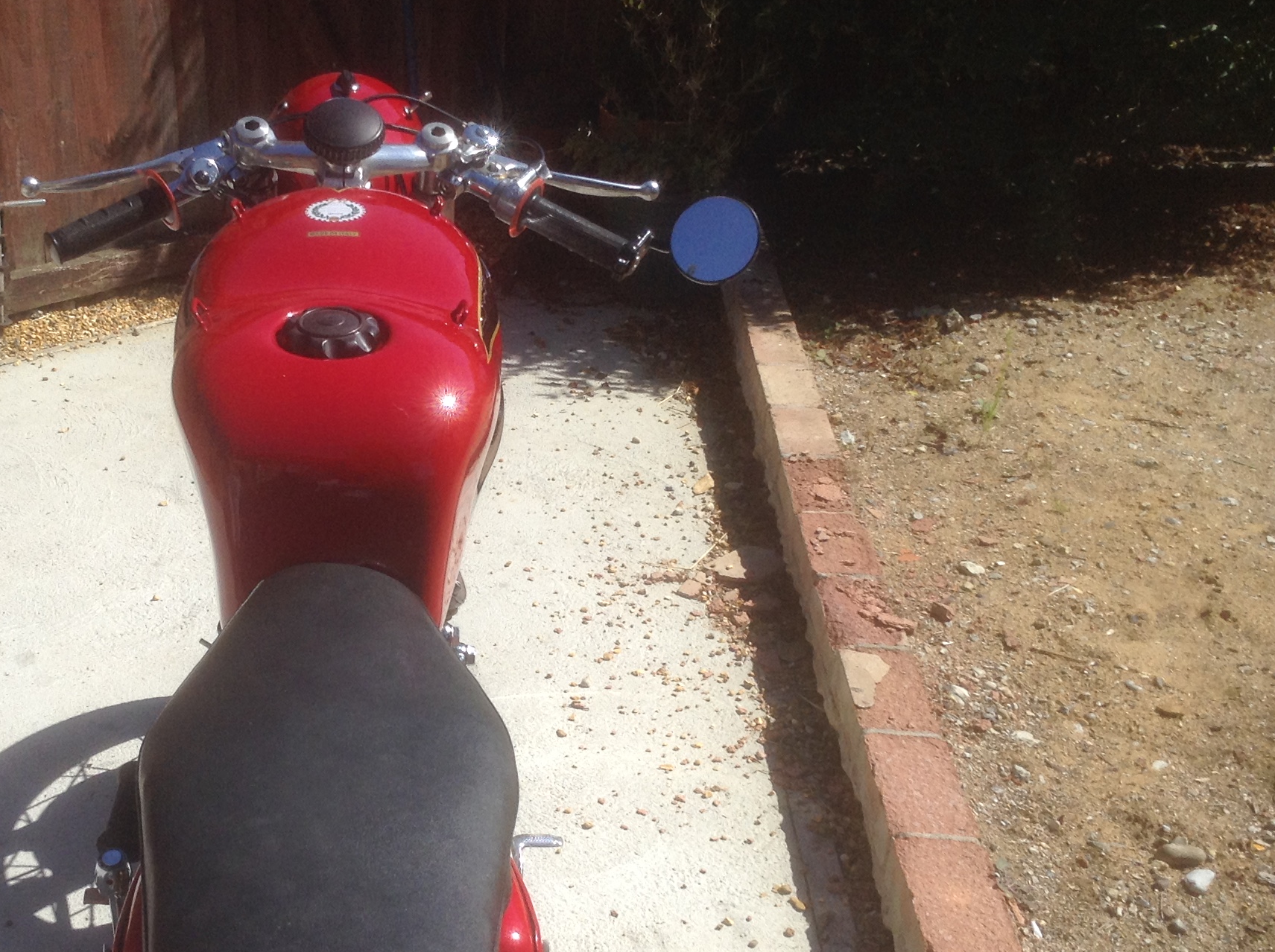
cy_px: 622
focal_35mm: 50
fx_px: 1839
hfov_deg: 37.8
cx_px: 411
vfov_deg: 28.9
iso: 25
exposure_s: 1/1318
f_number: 2.4
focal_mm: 3.3
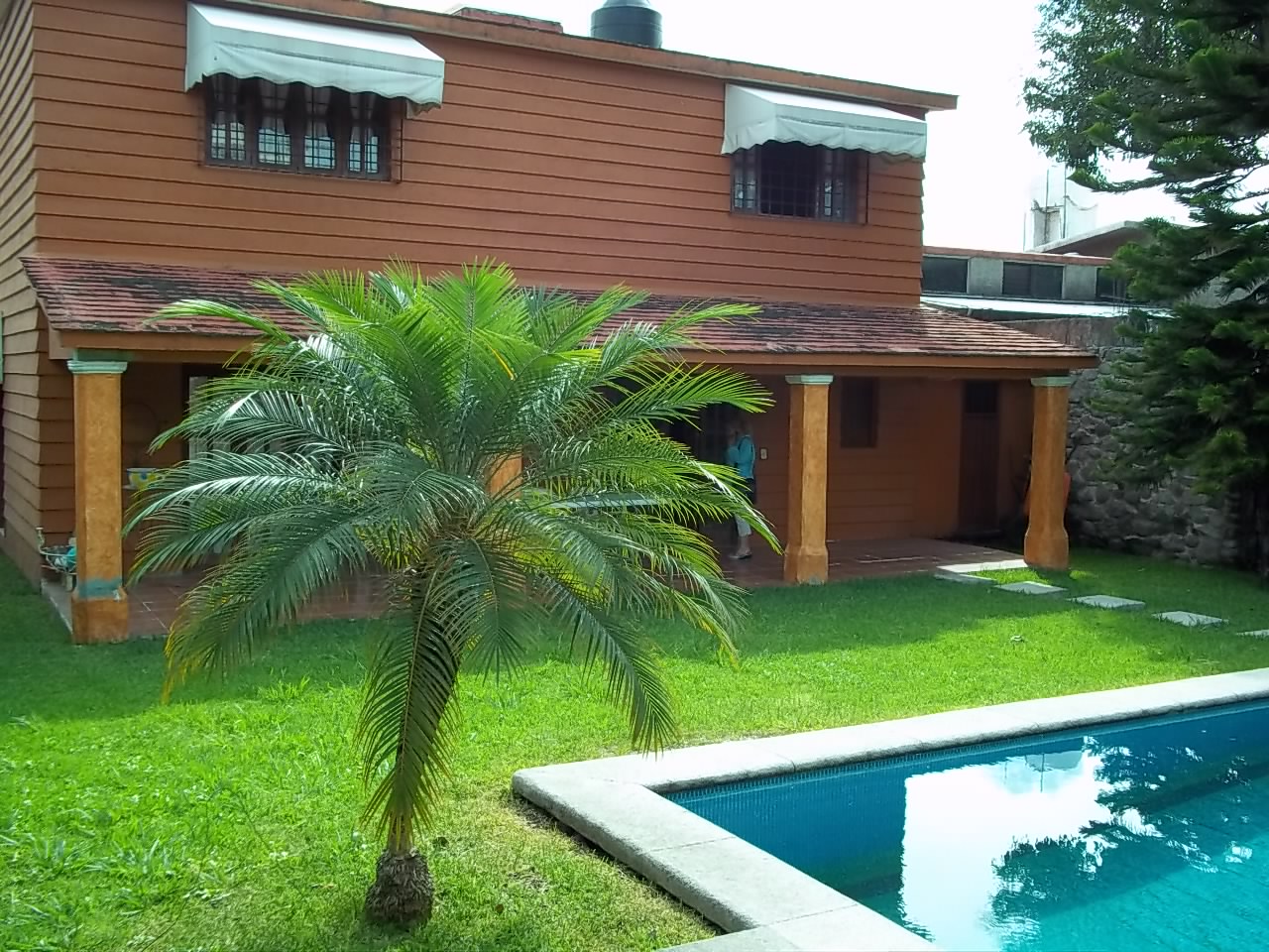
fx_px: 1320
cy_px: 476
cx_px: 634
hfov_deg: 51.4
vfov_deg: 39.7
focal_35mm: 36
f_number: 3.1
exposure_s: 1/250
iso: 80
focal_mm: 6.5
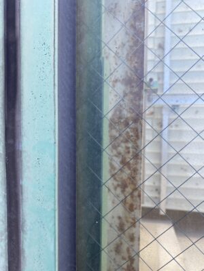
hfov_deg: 53.1
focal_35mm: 26
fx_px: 204
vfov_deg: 67.3
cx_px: 102
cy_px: 136
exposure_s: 1/283
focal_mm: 4.25
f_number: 1.8
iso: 32
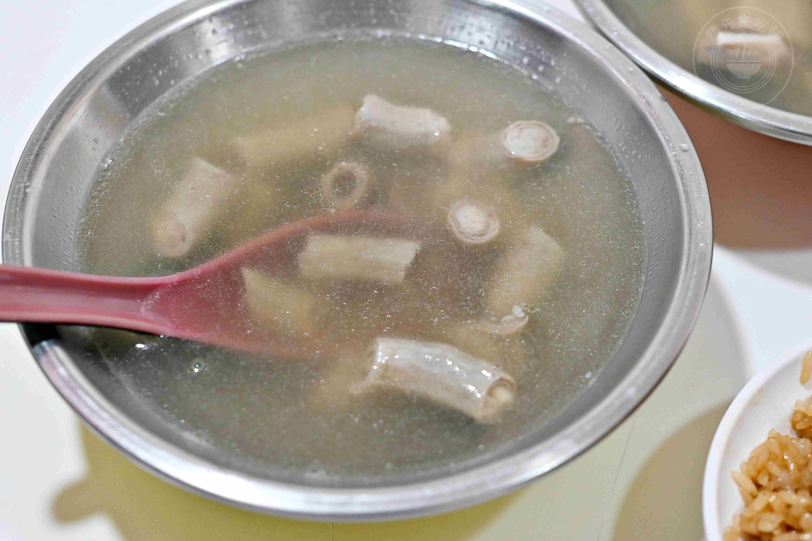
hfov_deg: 27.0
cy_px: 270
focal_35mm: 75
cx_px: 406
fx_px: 1692
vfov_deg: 18.2
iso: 1100
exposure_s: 1/200
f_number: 3.2
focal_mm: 50
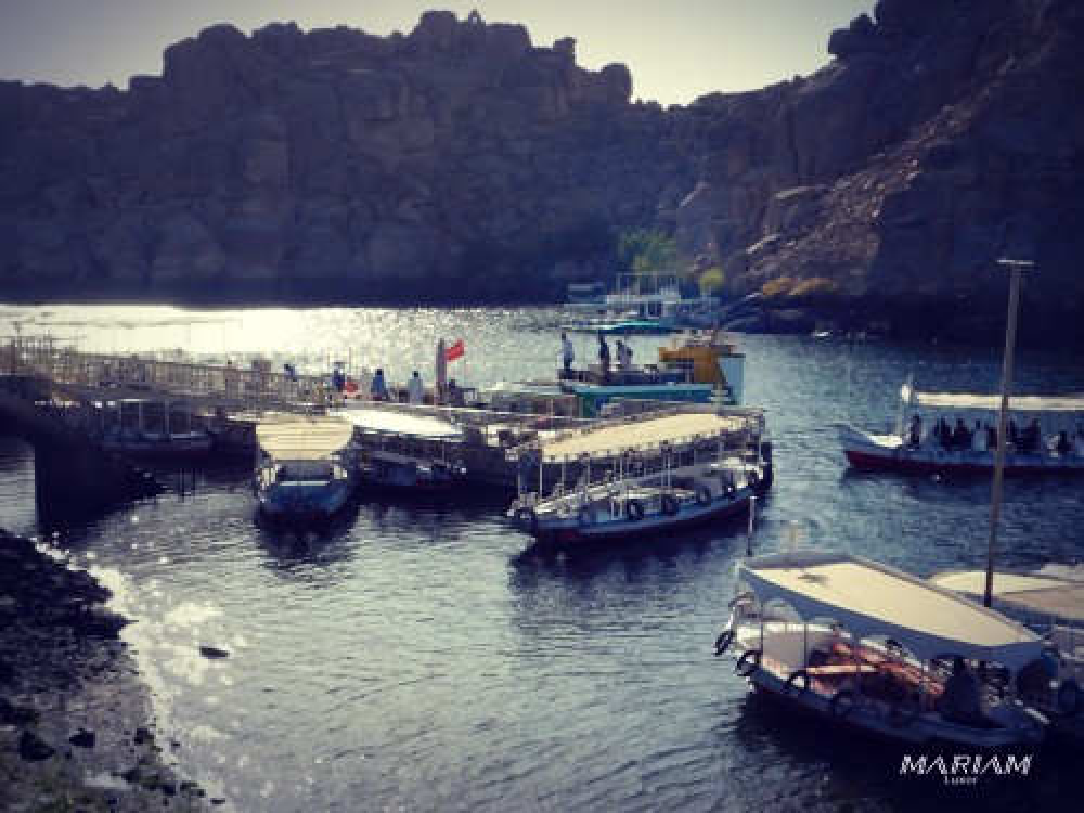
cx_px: 542
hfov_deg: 42.1
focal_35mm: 45
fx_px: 1409
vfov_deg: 32.2
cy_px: 406
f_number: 7.4
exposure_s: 1/400
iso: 125
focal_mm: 8
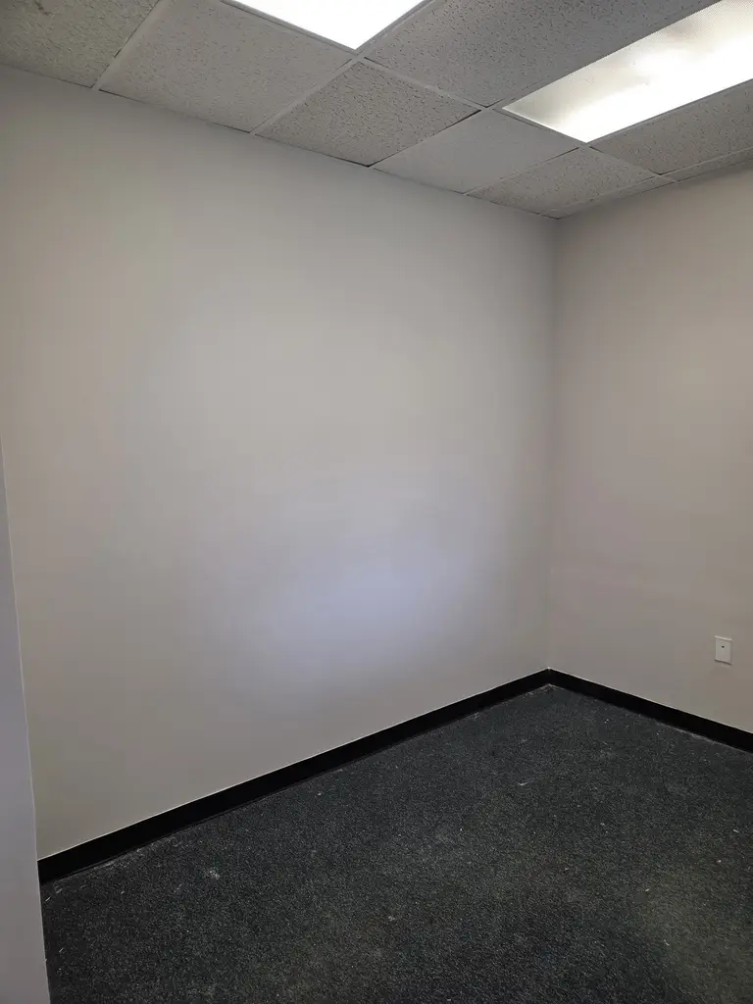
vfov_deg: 73.9
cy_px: 502
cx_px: 376
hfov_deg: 58.9
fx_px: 667
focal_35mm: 23
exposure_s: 1/61
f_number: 1.8
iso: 80
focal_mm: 5.4
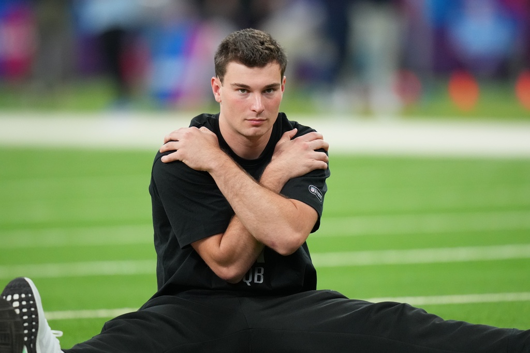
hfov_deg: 3.4
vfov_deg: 2.3
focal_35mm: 600
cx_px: 265
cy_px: 176
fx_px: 8834
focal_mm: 400
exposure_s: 1/2500
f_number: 2.8
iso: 4000
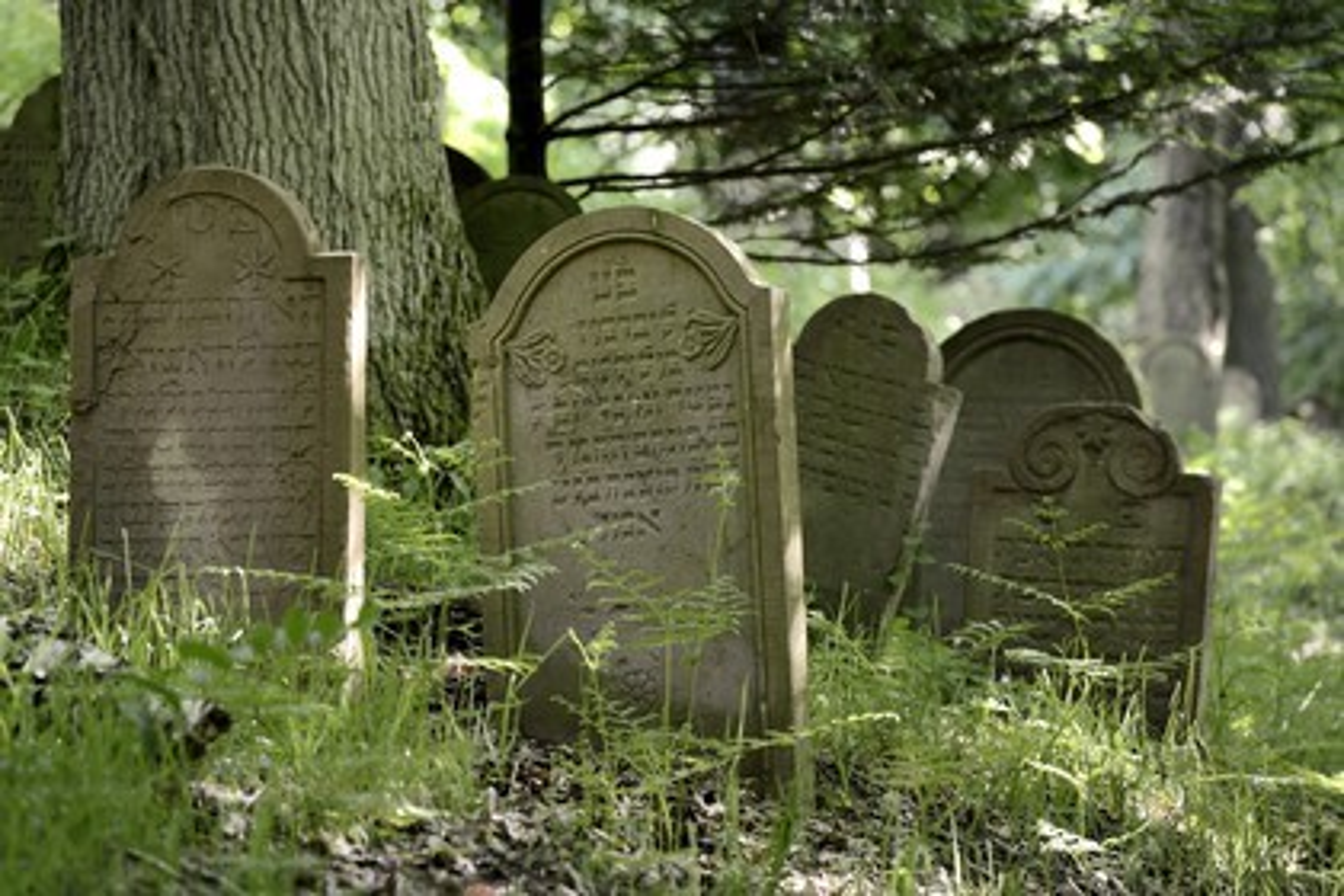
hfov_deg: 12.1
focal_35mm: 170
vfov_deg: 8.1
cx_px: 672
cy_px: 448
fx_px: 6346
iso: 800
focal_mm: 170
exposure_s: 1/100
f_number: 5
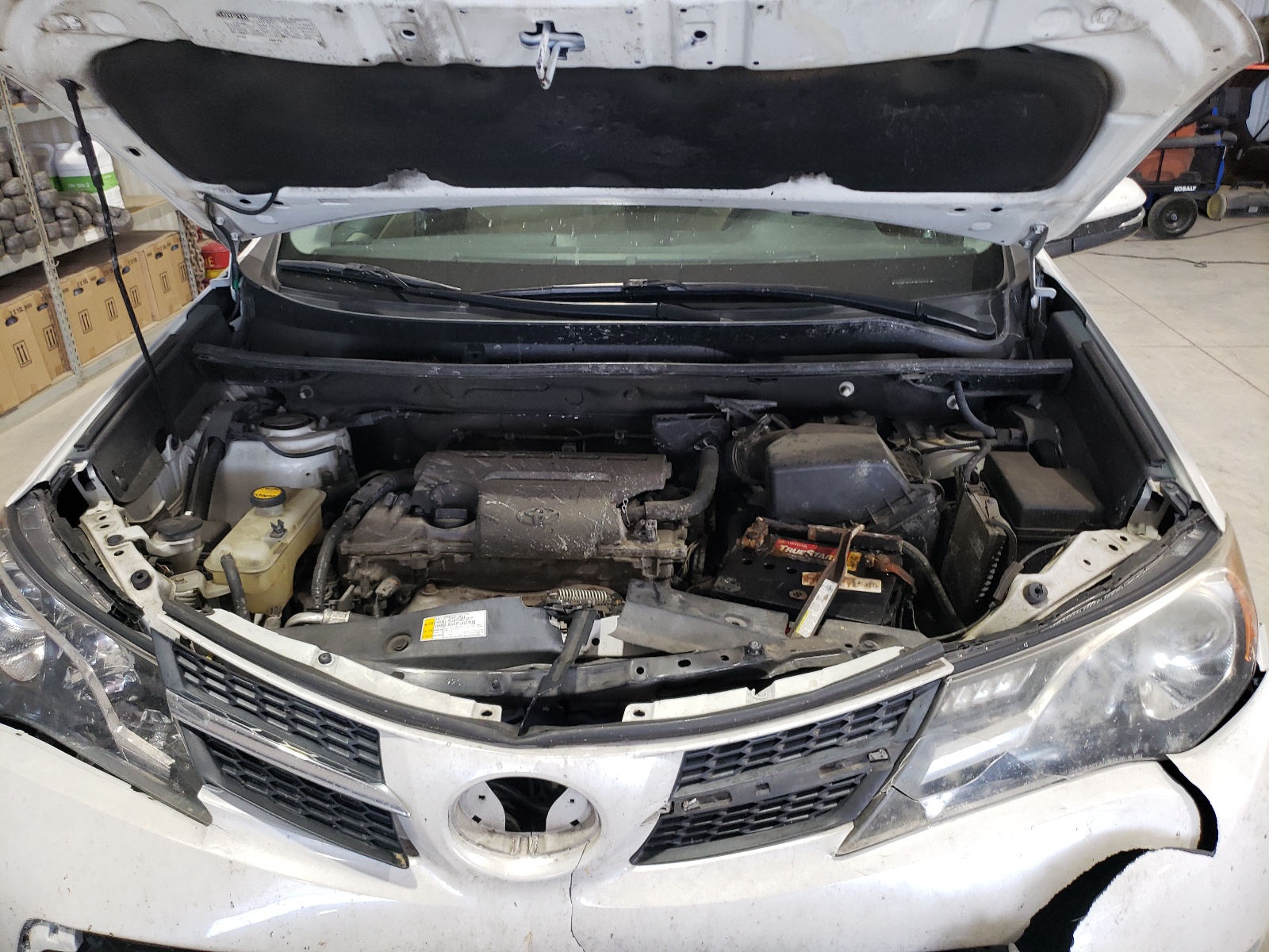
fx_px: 953
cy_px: 476
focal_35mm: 26
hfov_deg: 67.3
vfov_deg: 53.1
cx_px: 634
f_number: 1.5
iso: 95
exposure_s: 1/120
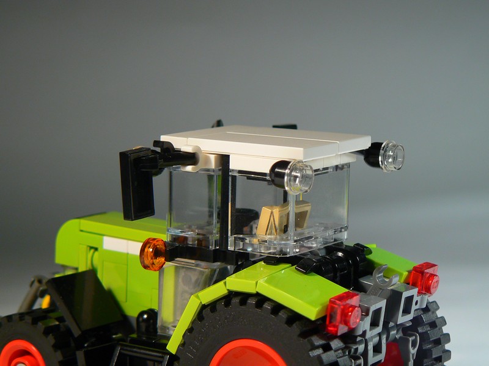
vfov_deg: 14.9
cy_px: 183
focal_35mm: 99
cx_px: 244
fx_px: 1399
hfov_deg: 19.8
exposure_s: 1/13
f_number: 3.2
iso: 80
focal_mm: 16.5
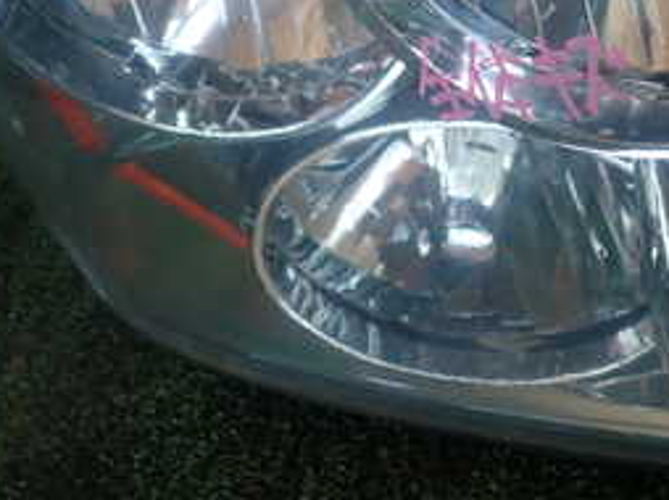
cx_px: 503
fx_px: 1371
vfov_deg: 19.8
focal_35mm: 71
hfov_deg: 27.1
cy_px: -45
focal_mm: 5.4
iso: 125
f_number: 2.3
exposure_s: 1/60
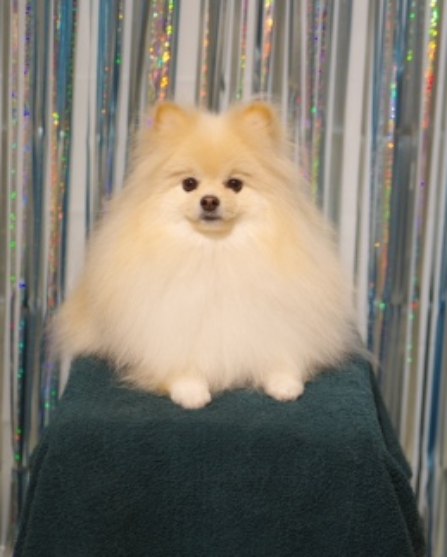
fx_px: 1800
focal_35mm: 109
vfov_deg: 17.6
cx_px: 219
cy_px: 253
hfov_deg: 14.2
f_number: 2.8
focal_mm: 63
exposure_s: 1/125
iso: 320
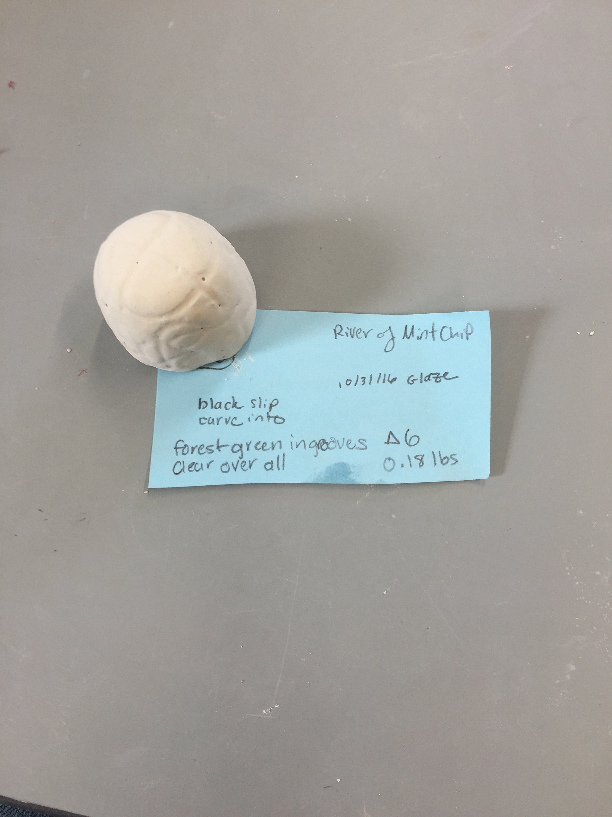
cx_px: 306
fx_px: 684
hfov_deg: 48.2
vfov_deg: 61.7
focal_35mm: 29
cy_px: 408
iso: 40
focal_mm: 4.15
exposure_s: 1/60
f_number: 2.2
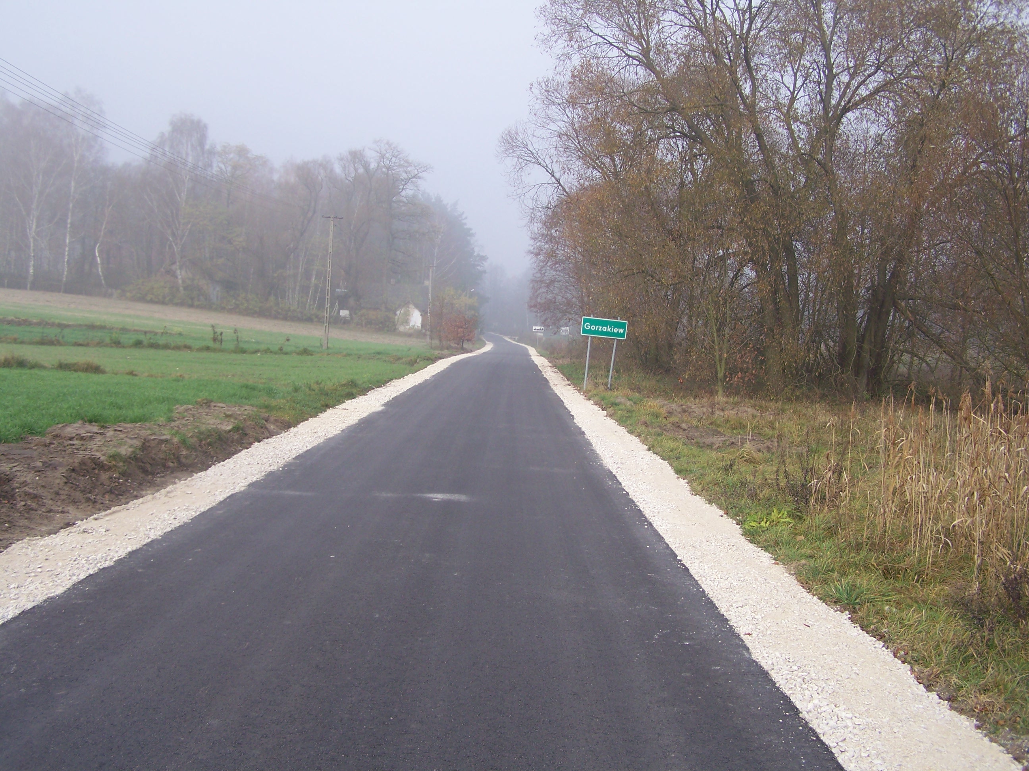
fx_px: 1130
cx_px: 514
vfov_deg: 37.7
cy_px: 386
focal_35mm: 38
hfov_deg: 49.0
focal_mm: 6.3
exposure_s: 1/400
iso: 64
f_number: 2.8
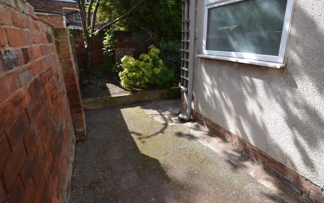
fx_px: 159
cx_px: 185
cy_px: 85
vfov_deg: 64.6
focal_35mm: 18
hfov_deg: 90.5
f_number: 5.6
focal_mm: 10
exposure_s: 1/125
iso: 100
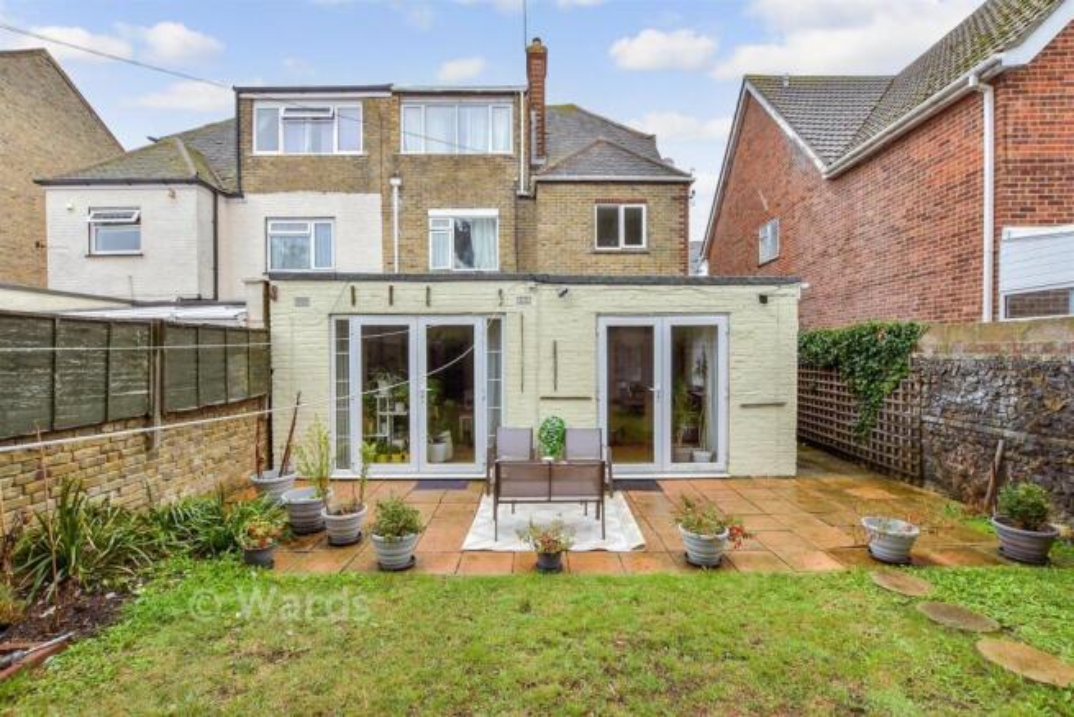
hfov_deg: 100.4
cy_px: 358
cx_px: 537
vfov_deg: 77.4
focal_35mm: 15
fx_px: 448
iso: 500
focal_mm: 10
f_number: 8
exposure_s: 1/250
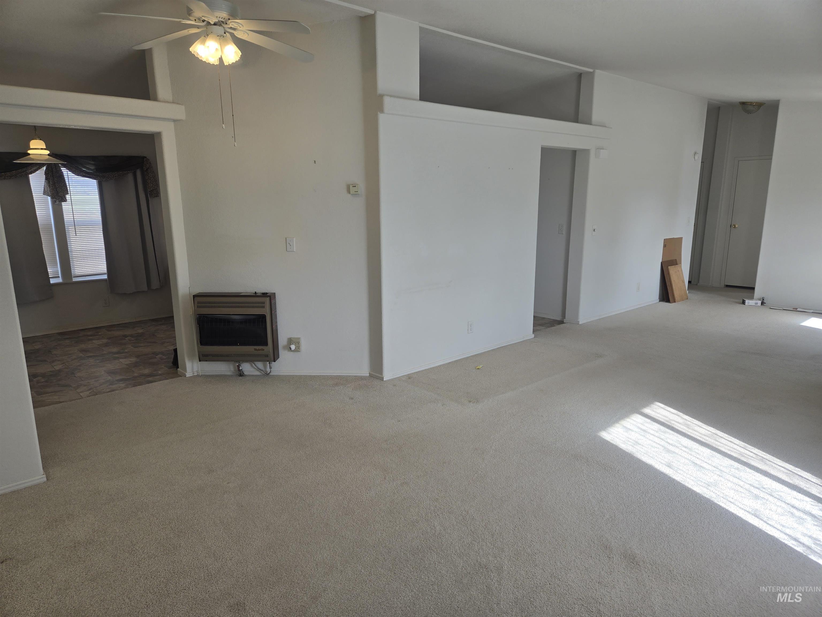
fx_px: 546
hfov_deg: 73.9
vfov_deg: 58.9
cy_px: 308
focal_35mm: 23
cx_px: 411
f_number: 1.8
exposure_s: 1/218
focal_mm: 5.4
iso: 25
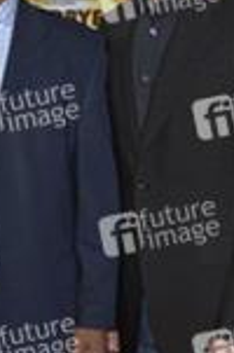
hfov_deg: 10.9
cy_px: 54
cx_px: 187
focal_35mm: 125
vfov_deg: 16.3
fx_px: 1224
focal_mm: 28
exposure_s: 1/200
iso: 400
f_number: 6.3
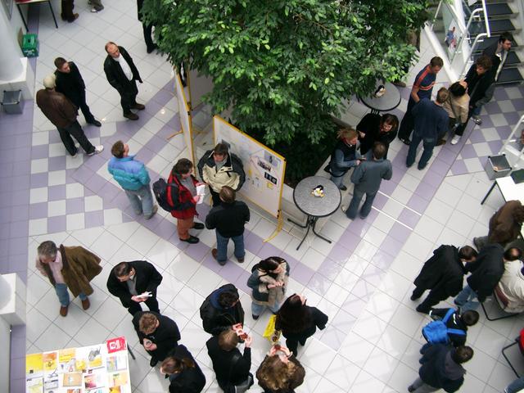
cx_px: 262
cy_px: 196
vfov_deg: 38.7
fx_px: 560
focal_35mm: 37
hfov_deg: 50.1
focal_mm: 7.6
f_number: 2.6
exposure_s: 1/60
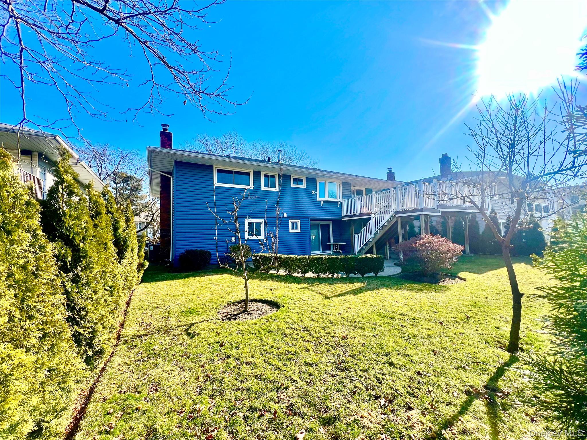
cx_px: 294
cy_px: 220
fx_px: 220
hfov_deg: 106.2
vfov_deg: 89.9
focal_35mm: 13
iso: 32
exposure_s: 1/1096
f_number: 1.8
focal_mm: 1.57
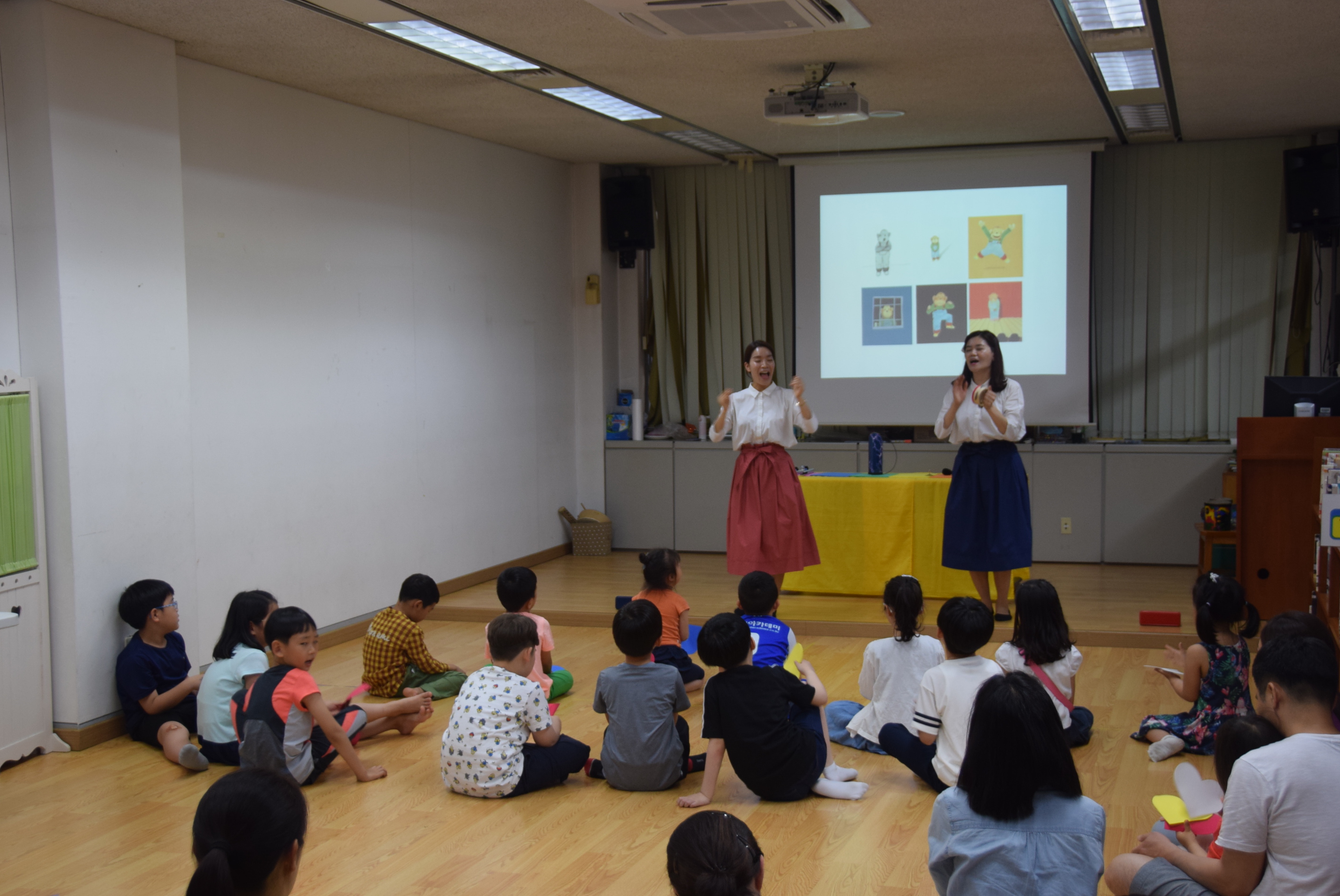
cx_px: 698
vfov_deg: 31.6
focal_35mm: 43
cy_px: 468
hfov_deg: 45.8
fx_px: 1584
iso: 500
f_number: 4
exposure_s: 1/60
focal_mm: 27
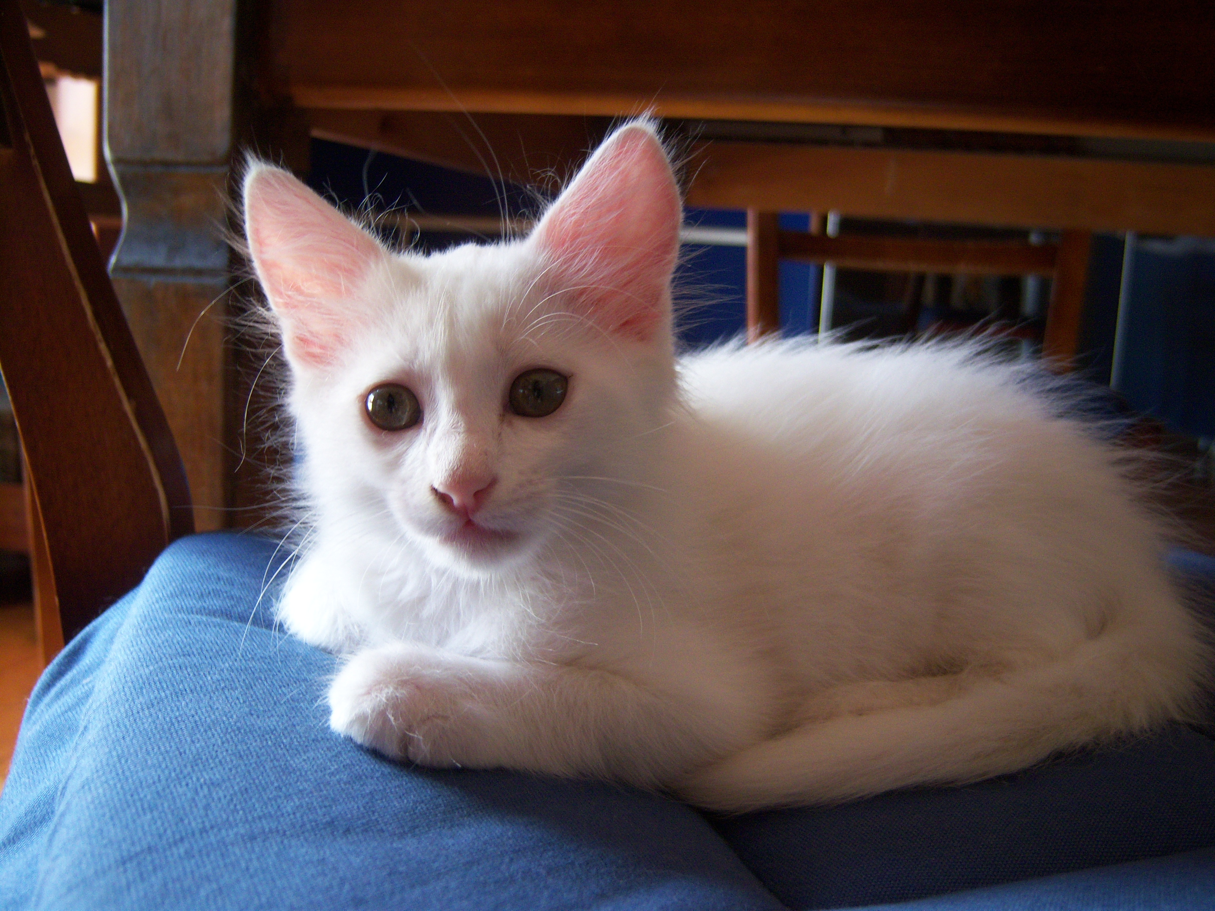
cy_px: 456
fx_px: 1264
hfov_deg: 51.4
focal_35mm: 36
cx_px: 608
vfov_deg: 39.7
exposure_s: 1/13
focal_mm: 7.5
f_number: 2.8
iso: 160
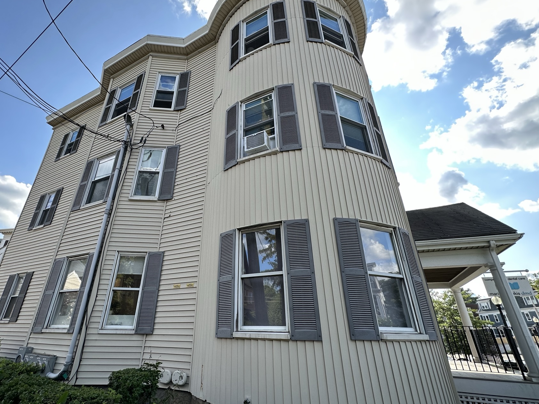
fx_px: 265
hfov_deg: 90.7
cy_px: 207
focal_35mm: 17
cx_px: 241
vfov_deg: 74.7
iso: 40
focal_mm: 2.22
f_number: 2.2
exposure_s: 1/640
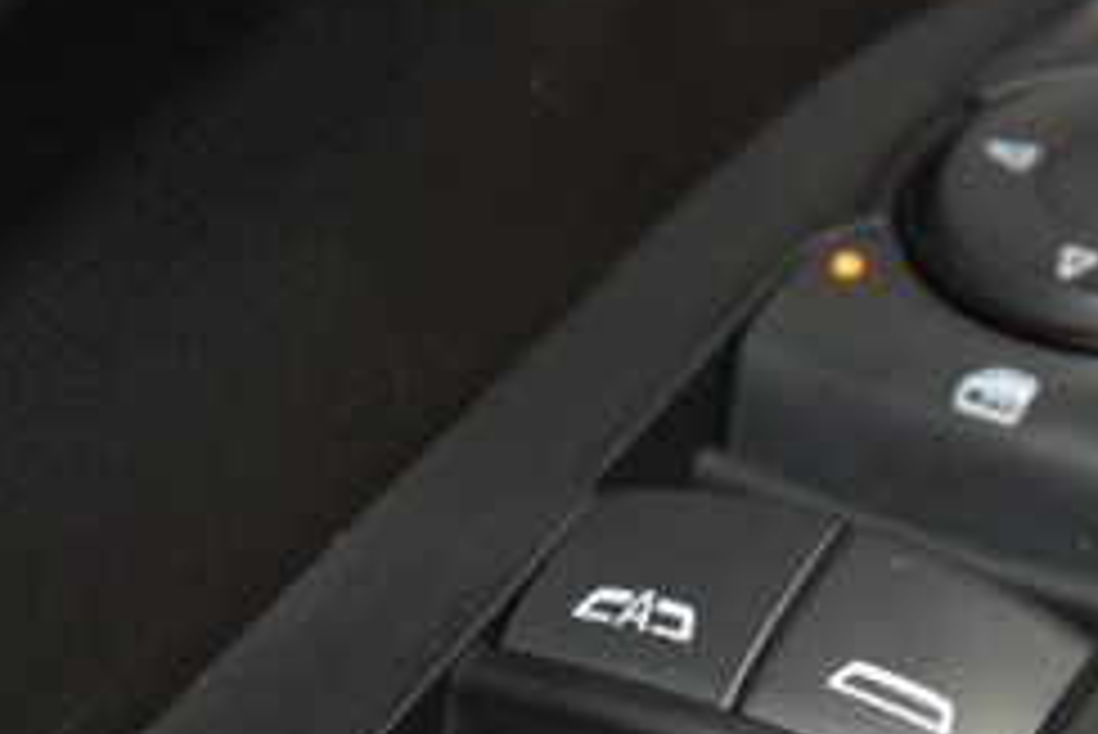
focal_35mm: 275
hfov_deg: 7.5
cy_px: 610
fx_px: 8392
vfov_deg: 5.0
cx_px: 927
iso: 1600
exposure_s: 1/60
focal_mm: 70
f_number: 4.5
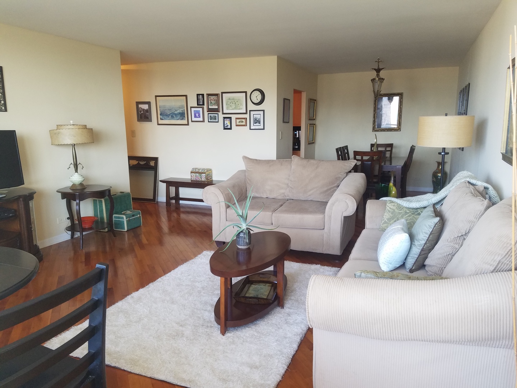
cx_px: 258
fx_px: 388
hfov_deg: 67.3
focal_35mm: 26
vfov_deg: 53.1
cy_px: 194
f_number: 1.7
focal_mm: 4.2
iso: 100
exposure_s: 1/60
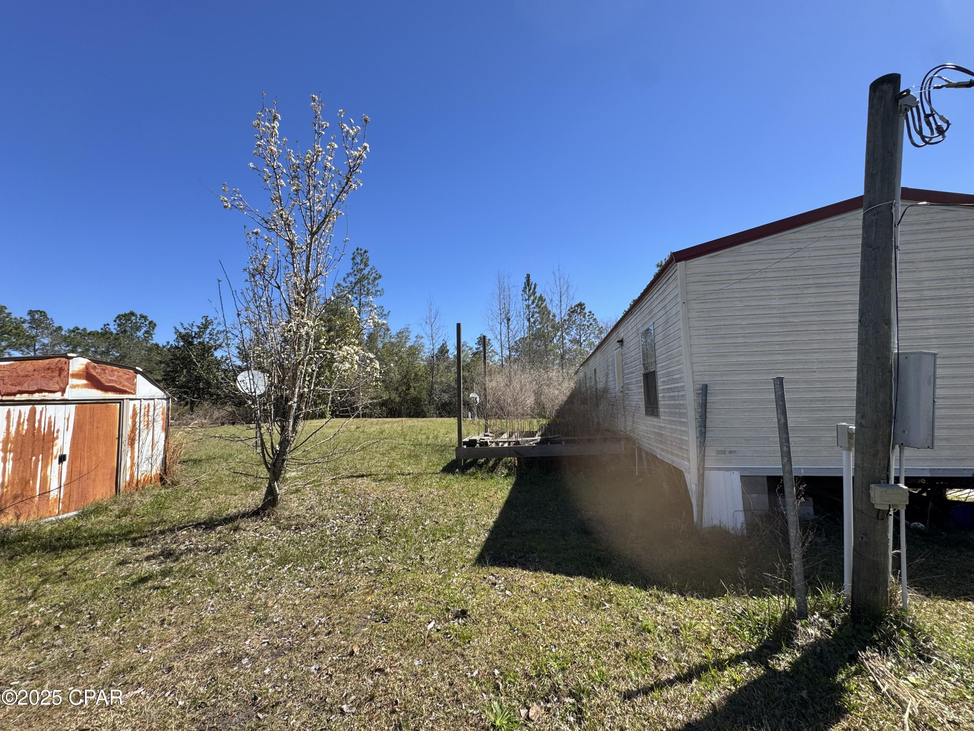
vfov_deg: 85.7
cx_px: 487
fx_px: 394
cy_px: 366
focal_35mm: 14
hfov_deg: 102.1
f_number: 2.2
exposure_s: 1/1217
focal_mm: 2.22
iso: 50
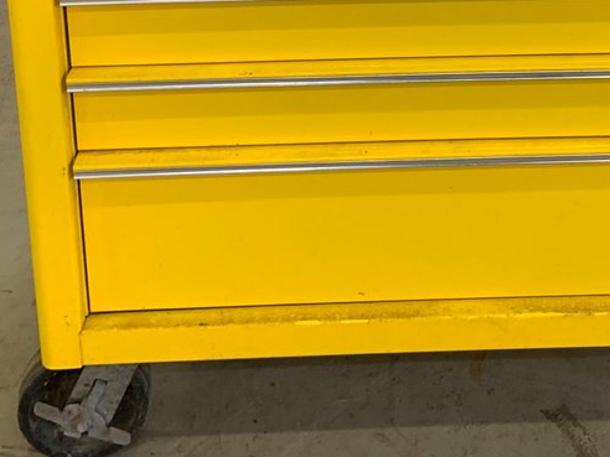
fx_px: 1410
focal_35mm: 80
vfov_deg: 16.7
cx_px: 518
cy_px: -230
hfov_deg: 23.9
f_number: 1.8
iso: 100
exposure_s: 1/60
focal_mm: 4.25
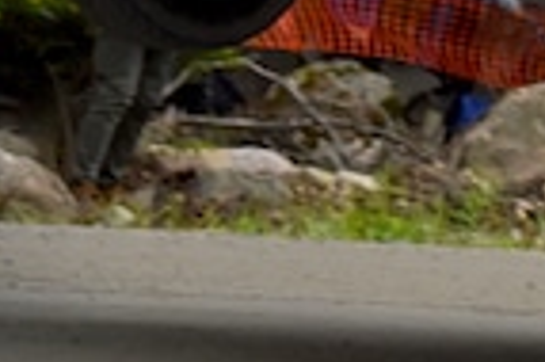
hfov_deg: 9.6
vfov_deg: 6.5
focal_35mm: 208
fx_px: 3145
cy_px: -133
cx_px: 816
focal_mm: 66
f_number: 5
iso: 2000
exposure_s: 1/3200
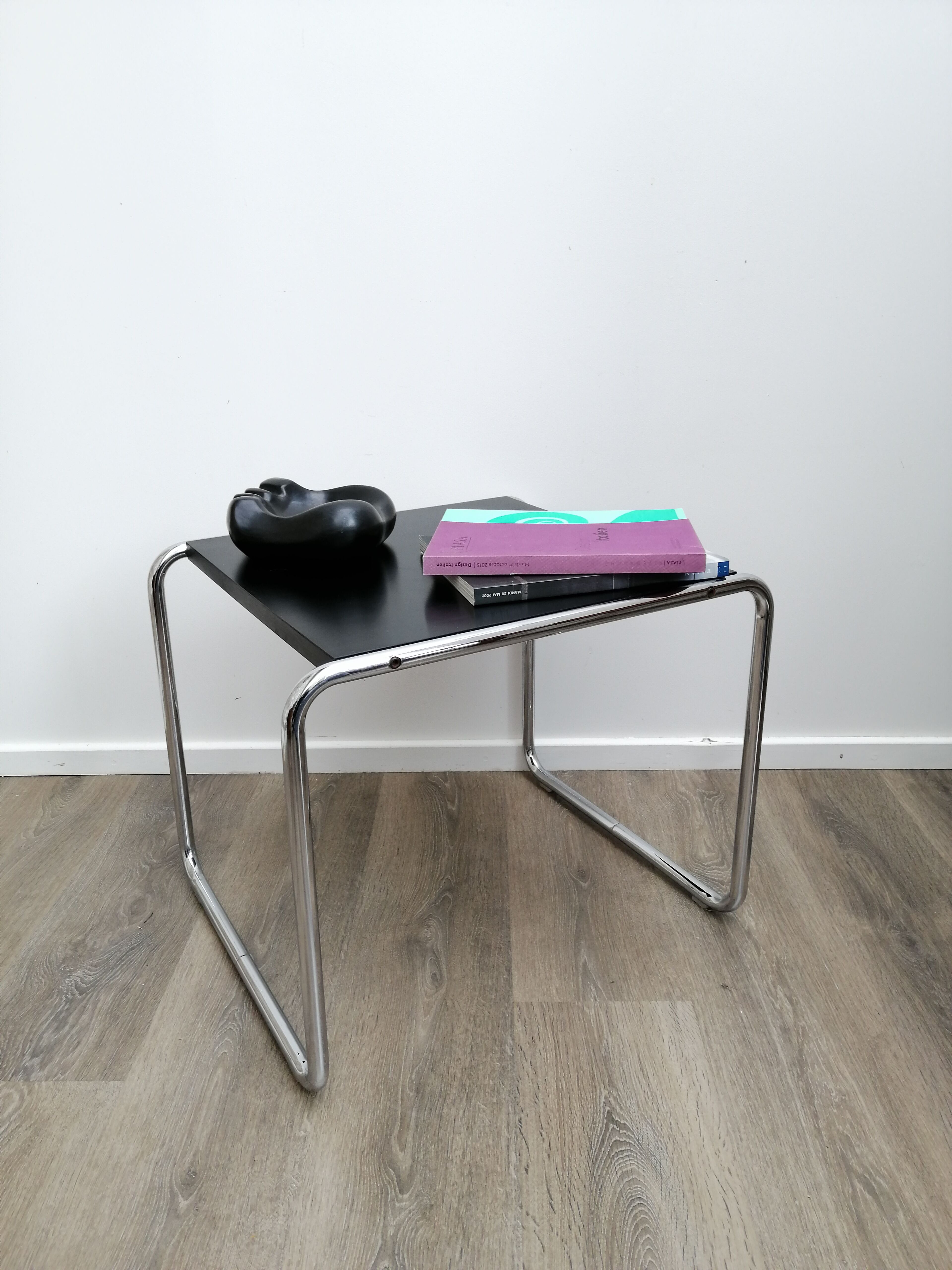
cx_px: 476
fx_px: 990
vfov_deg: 65.3
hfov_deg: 51.4
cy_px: 635
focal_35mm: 27
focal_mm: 3.95
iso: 80
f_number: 1.8
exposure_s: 1/100
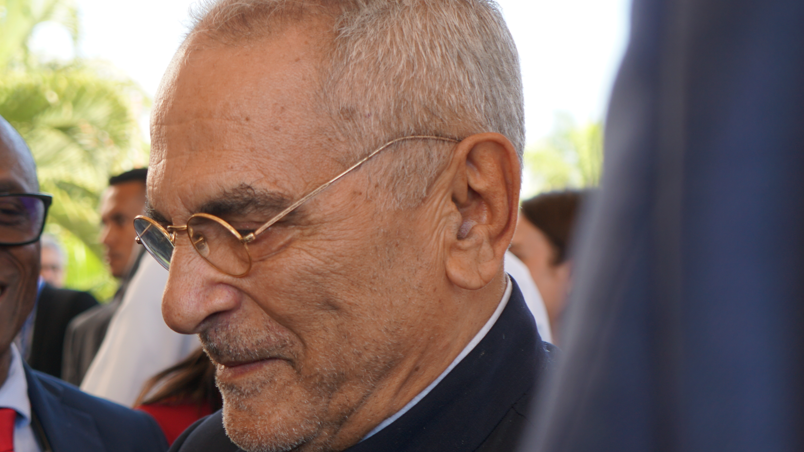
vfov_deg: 15.7
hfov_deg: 26.7
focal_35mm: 77
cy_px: 250
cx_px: 106
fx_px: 1642
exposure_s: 1/160
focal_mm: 28
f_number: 4
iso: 125
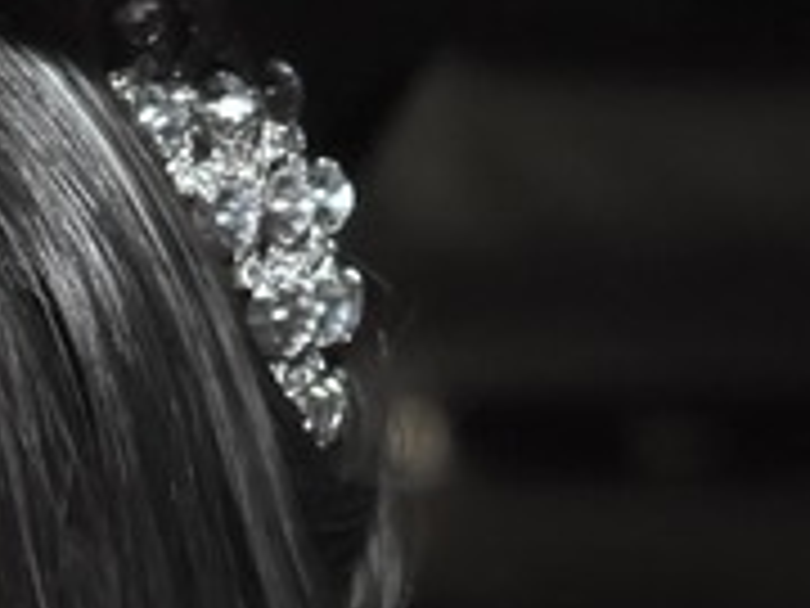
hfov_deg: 4.1
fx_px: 11255
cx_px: -378
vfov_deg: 3.1
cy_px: 1365
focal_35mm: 481
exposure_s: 1/80
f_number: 5.6
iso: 2500
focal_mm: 50
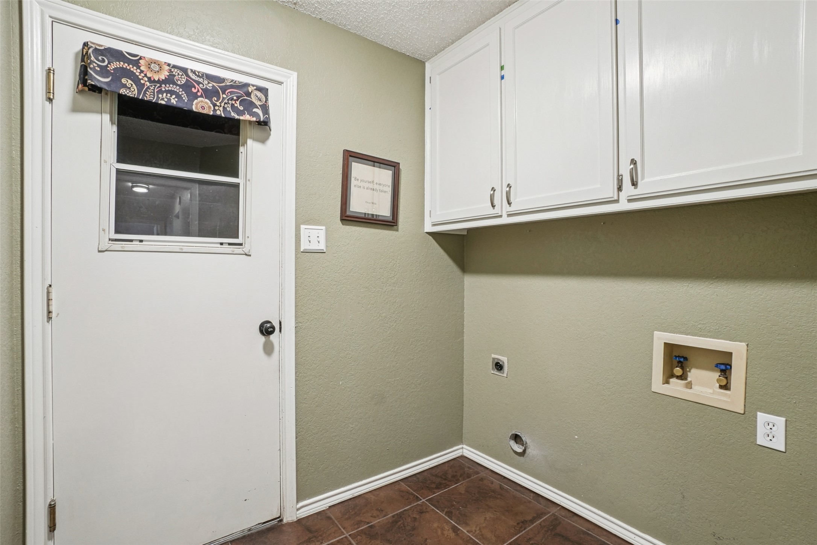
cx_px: 408
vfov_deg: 77.3
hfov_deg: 100.4
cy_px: 272
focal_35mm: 15
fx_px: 340
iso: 400
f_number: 8
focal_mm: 10
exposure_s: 1/3.33
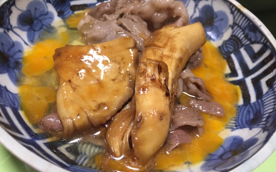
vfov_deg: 40.6
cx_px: 138
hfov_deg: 61.2
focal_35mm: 31
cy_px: 83
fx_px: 233
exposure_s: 1/30
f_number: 2.2
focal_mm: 4.15
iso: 160
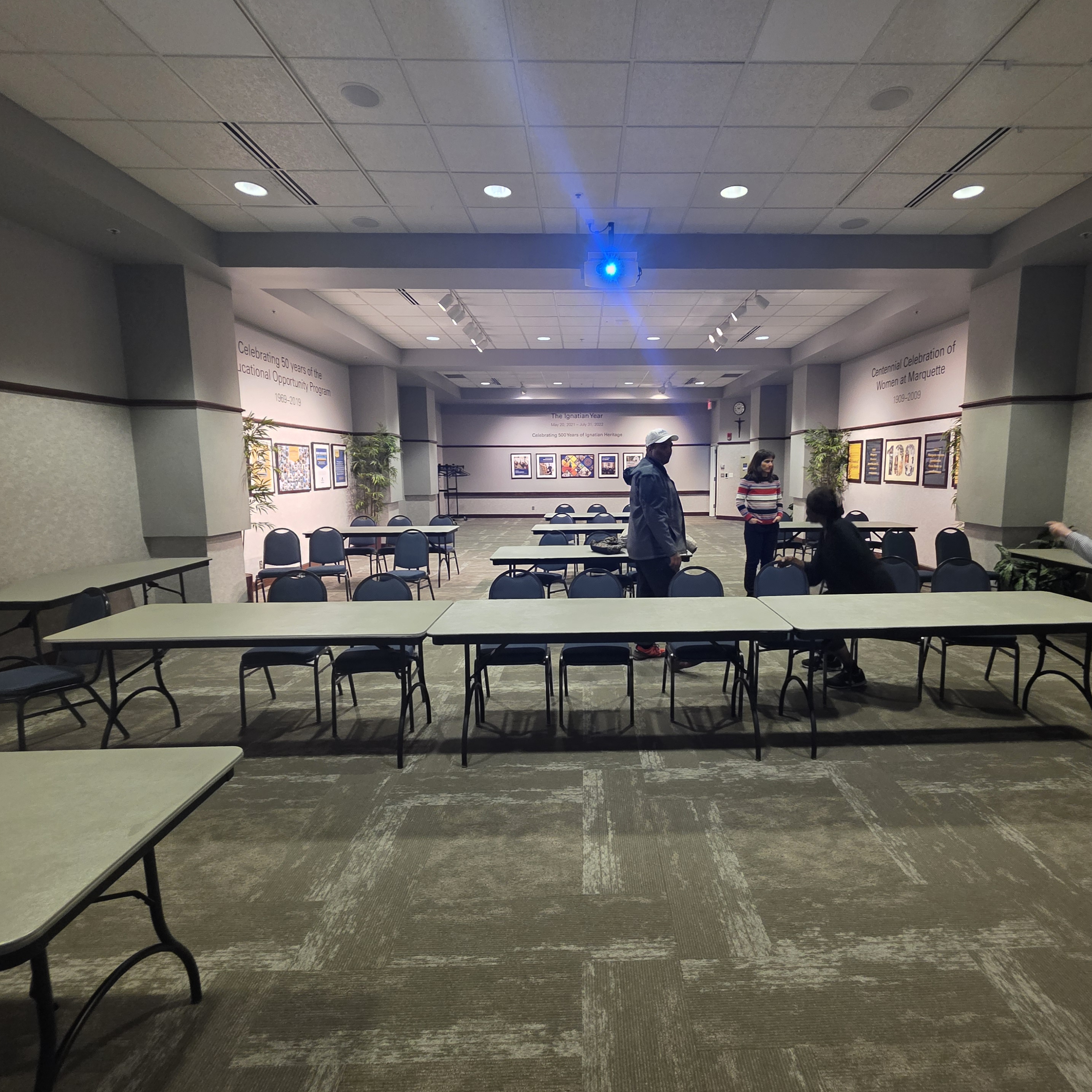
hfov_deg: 87.2
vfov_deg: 87.4
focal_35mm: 16
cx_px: 596
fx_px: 571
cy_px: 554
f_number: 1.9
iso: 500
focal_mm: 2.2
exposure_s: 1/60
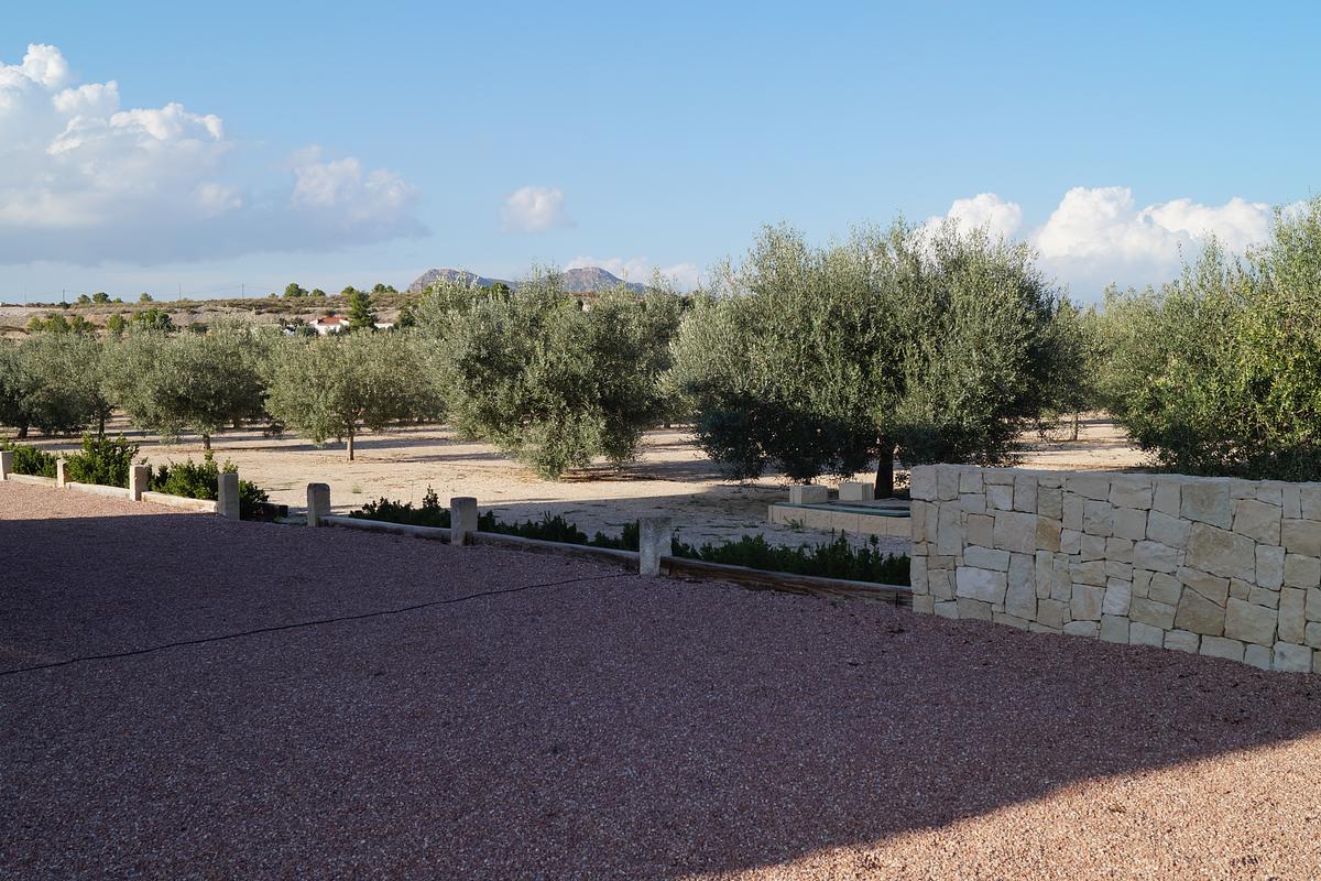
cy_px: 440
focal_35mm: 39
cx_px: 660
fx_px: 1431
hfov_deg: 49.6
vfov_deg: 34.2
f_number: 10
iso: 100
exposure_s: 1/125
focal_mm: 26
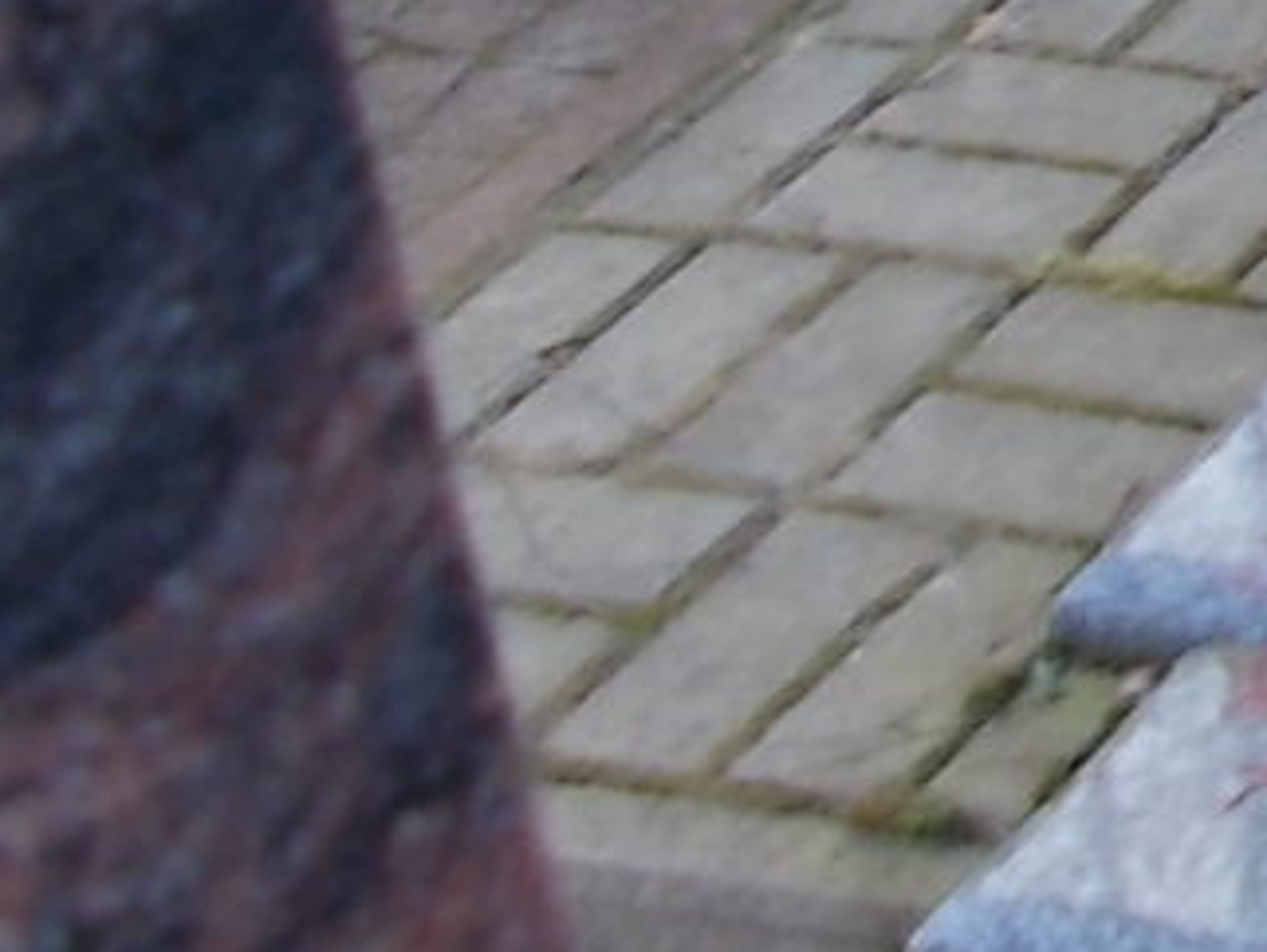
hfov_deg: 12.5
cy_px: -854
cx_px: 2912
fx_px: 4725
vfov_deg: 10.7
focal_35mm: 129
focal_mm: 4.6
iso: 80
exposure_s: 1/100
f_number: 3.2
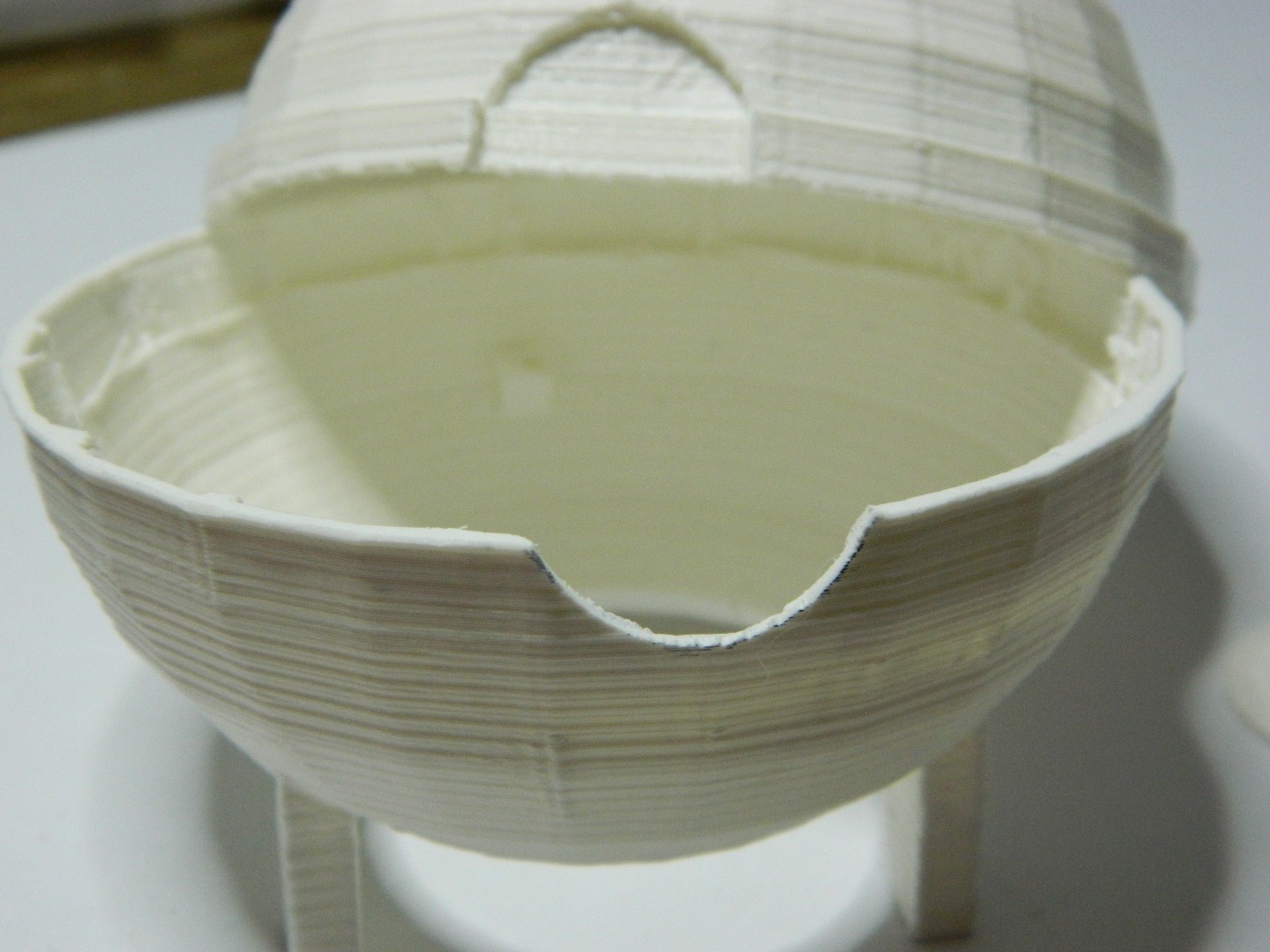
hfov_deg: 27.8
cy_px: 476
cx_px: 635
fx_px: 2568
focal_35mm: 70
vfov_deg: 21.0
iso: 400
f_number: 4
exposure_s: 1/50
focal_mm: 12.6
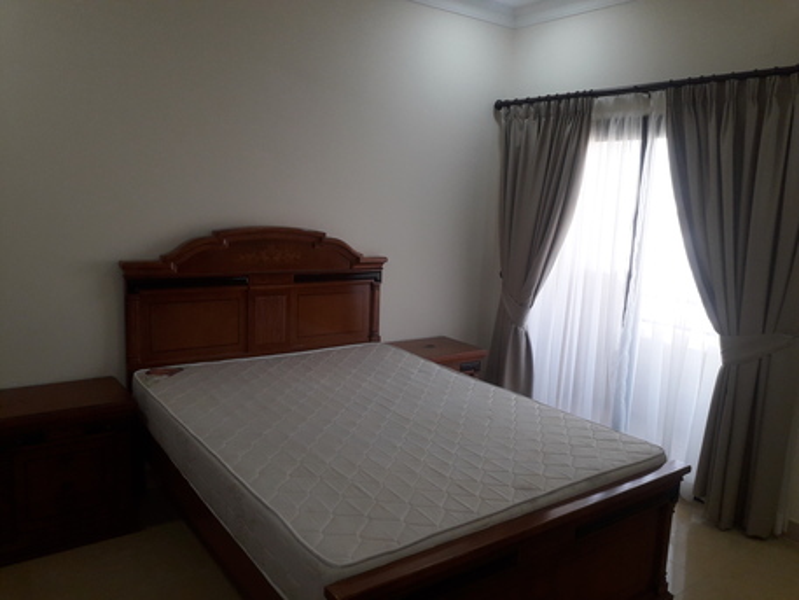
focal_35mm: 27
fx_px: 623
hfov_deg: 65.3
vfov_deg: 51.4
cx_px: 400
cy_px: 300
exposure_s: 1/100
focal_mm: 3.6
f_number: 1.9
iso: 80
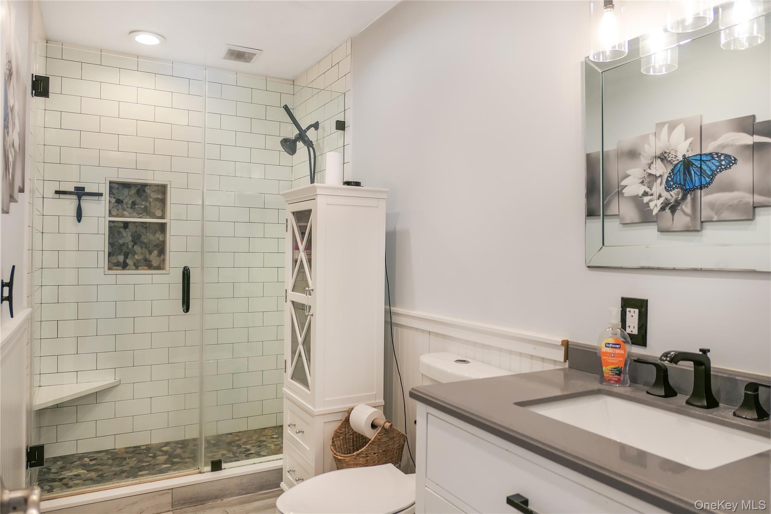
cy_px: 257
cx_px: 386
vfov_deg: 53.1
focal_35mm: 24
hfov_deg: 73.7
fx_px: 514
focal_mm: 8.8
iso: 125
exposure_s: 1/125
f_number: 2
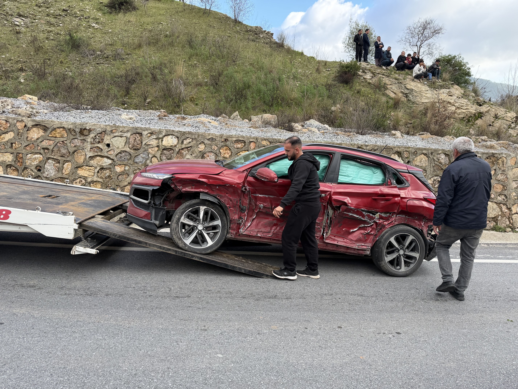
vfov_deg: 56.8
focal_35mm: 24
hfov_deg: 71.6
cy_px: 194
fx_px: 359
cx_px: 259
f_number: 1.78
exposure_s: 1/967
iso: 100
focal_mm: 6.76
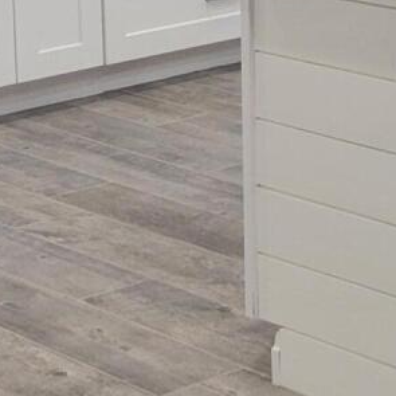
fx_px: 2019
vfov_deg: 11.0
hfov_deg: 11.2
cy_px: -109
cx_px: 97
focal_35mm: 156
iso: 160
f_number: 1.8
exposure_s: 1/120
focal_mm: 5.4
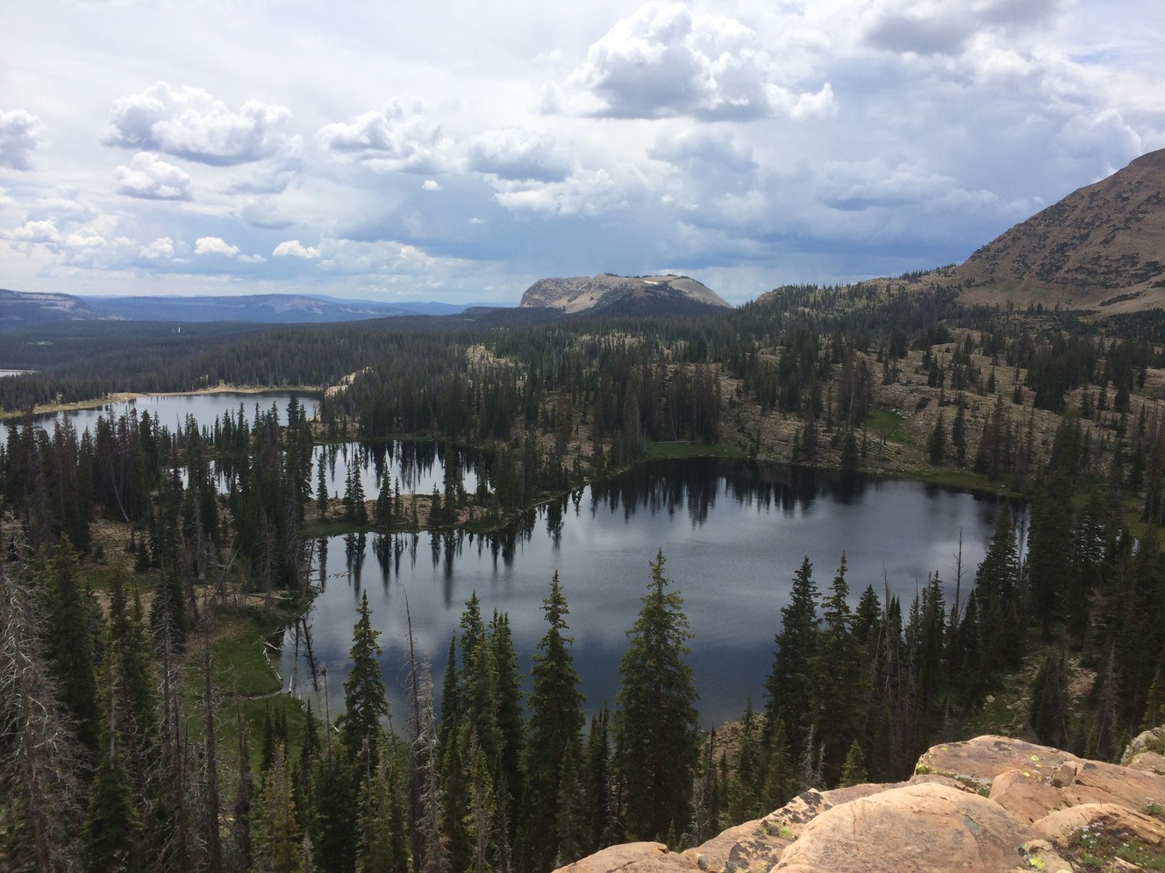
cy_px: 436
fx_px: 1010
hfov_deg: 60.0
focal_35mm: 30
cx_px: 582
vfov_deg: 46.8
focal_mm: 4.12
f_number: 2.2
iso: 40
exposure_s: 1/2933
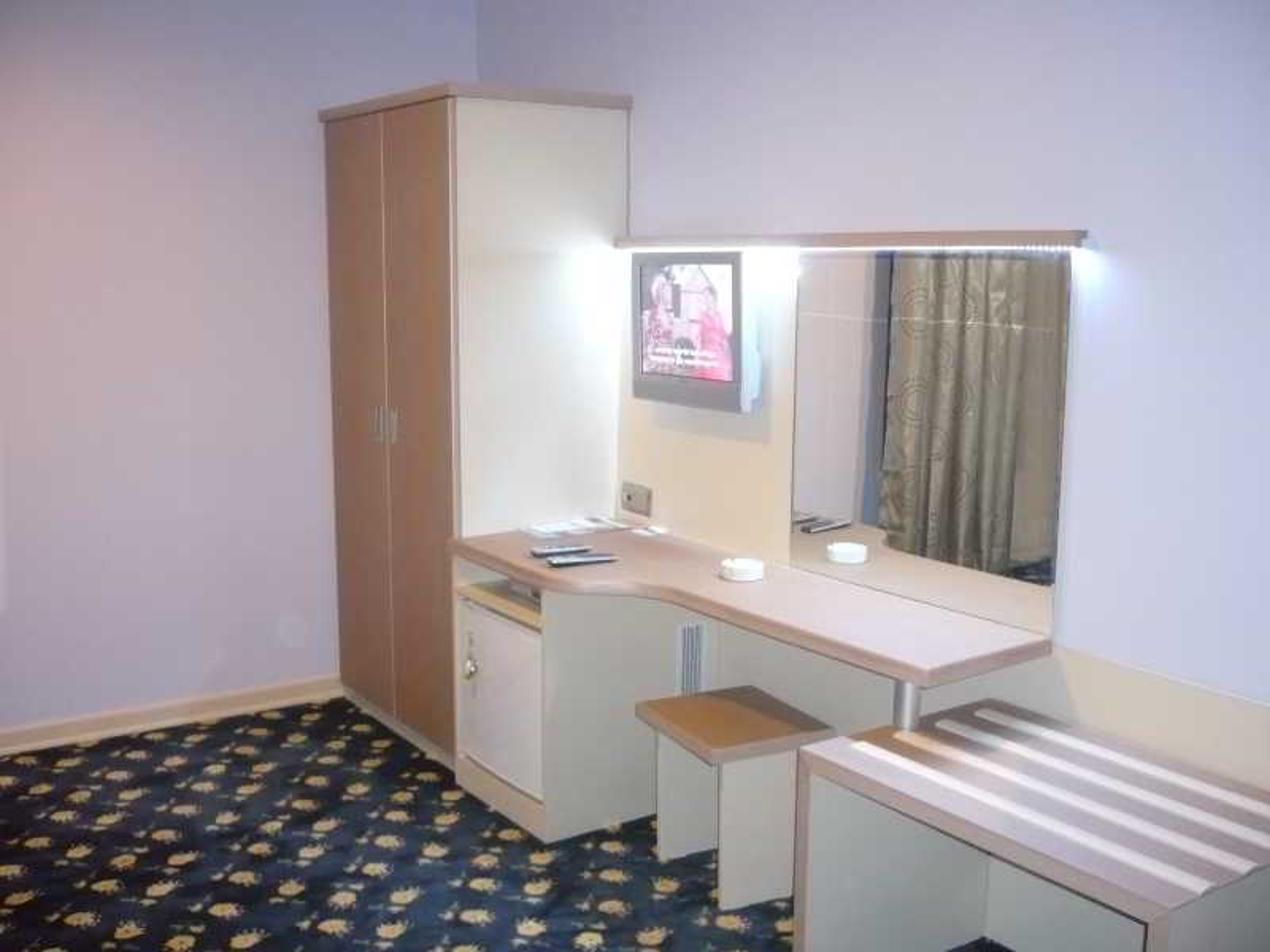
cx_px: 635
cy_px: 476
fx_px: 1284
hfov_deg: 52.6
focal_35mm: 35
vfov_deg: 40.7
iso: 250
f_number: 2.8
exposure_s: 1/8
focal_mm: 5.8
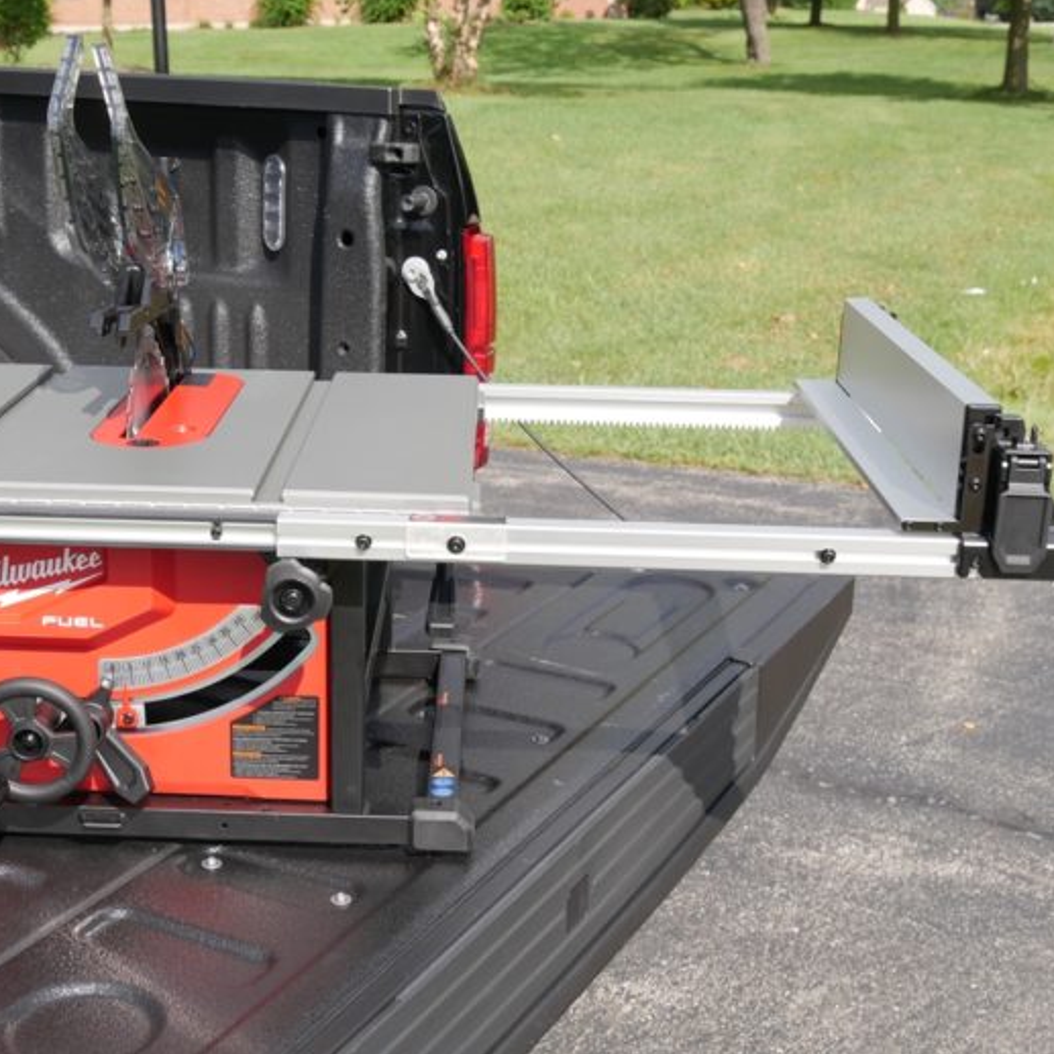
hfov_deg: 33.9
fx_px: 1722
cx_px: 436
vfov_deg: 34.0
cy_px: 526
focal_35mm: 50
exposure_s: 1/320
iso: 200
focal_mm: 21
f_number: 6.3
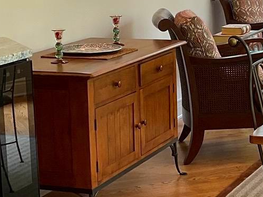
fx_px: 904
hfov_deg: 16.5
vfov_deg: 12.4
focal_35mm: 119
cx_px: 169
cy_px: 101
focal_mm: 3
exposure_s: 1/60
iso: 40
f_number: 1.8
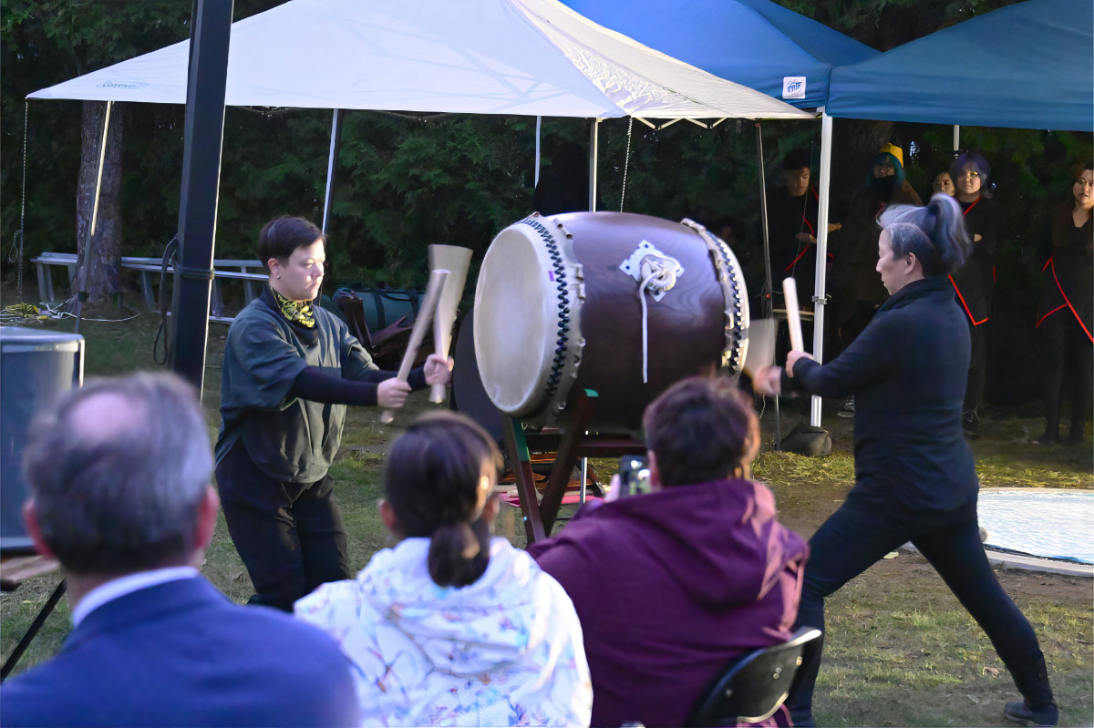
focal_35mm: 62
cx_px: 547
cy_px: 364
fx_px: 1883
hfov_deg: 32.4
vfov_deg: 21.9
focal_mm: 62
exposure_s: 1/30
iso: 25600
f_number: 4.8
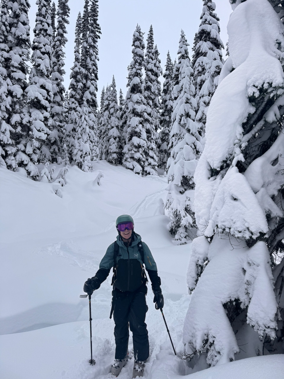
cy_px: 190
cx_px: 142
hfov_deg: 56.8
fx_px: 263
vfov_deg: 71.6
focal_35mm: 24
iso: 80
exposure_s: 1/2415
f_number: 1.78
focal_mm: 6.86
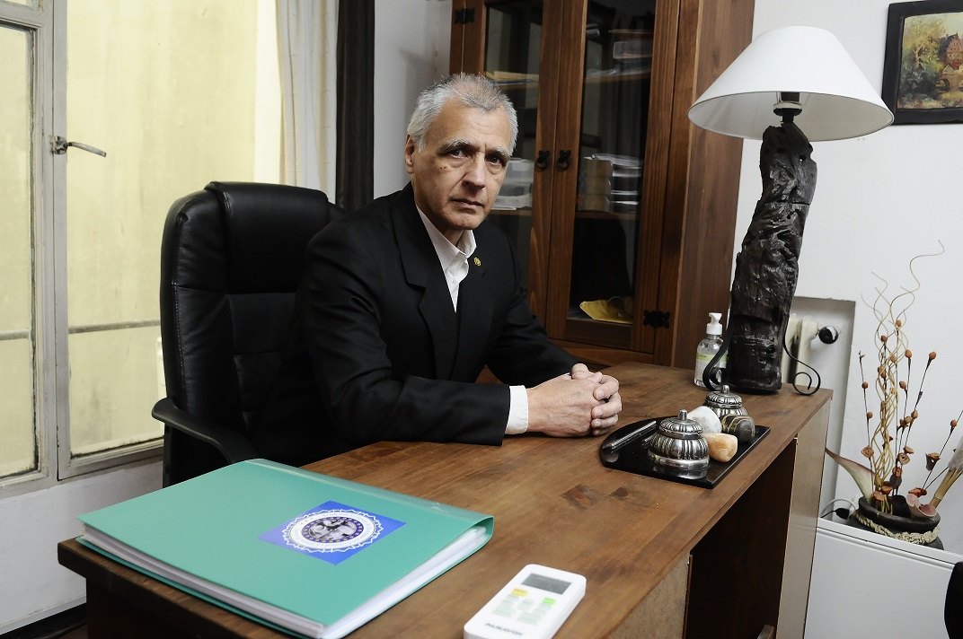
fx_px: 1523
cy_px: 320
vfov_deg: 23.7
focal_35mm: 57
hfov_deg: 35.1
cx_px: 482
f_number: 4.5
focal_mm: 38
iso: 800
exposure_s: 1/50
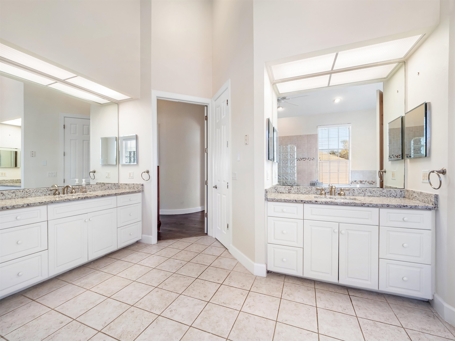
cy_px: 170
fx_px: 184
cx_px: 228
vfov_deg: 85.7
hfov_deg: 102.1
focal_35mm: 14
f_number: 7.1
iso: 200
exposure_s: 1/6
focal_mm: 7
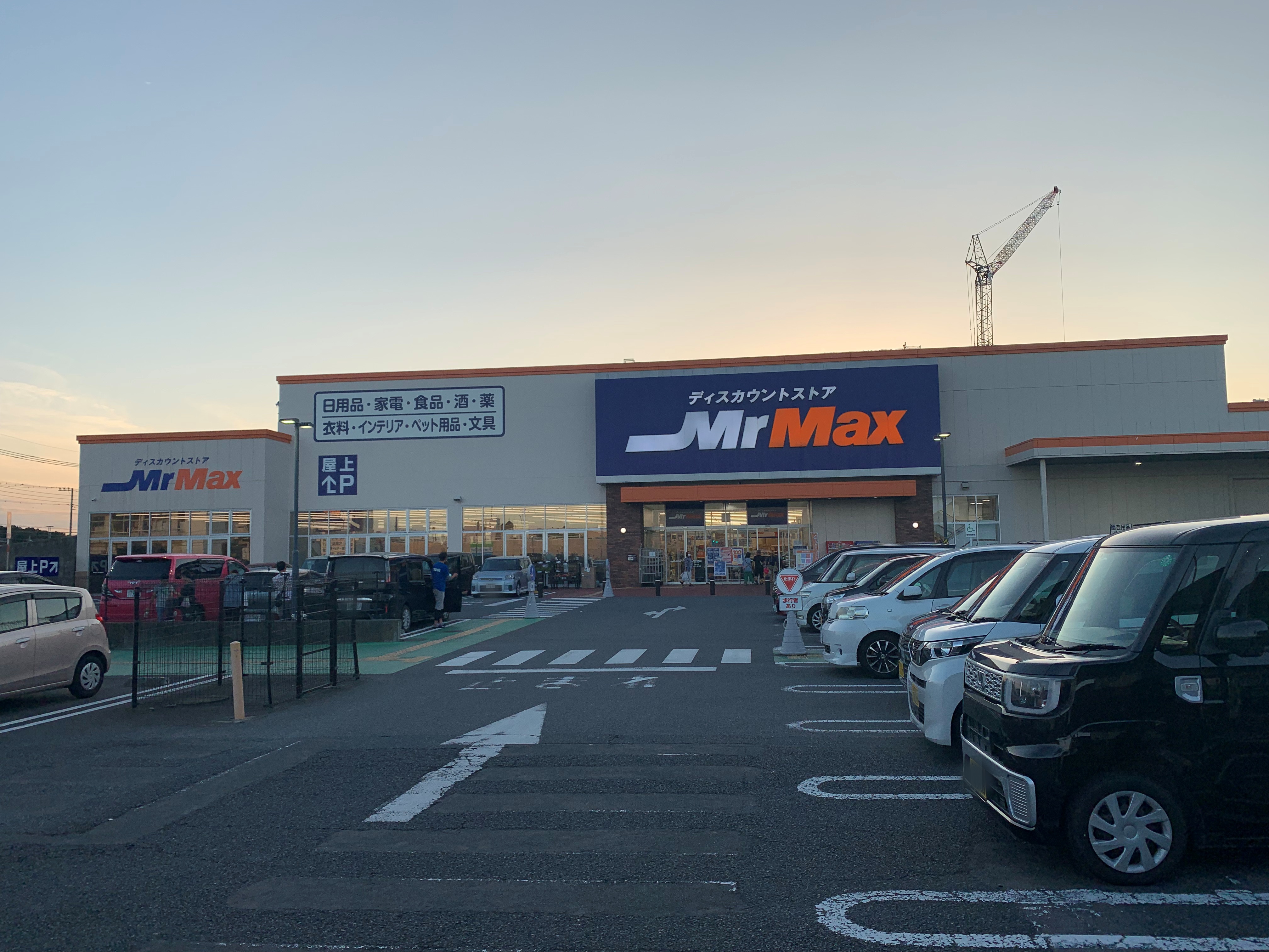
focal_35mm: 26
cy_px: 476
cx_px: 634
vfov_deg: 53.1
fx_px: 953
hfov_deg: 67.3
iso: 25
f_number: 1.8
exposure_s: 1/1032
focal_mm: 4.25
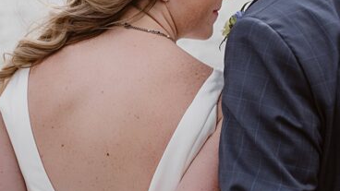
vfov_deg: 11.9
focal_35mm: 102
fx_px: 920
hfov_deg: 20.9
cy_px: 85
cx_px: 198
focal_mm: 35
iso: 200
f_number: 2.8
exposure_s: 1/1600
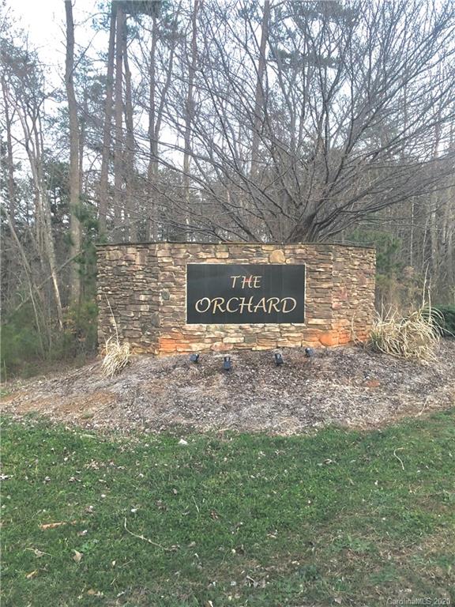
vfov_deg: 63.4
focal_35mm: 28
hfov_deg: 49.7
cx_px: 228
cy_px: 304
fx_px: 491
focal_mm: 4
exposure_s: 1/17
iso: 40
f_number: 1.8
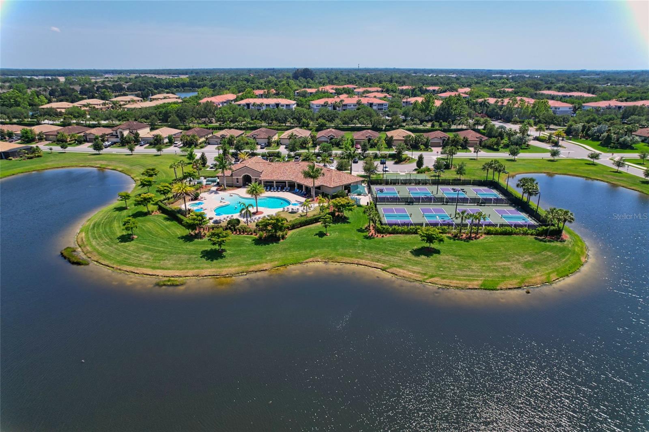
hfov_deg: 78.6
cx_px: 324
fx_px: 397
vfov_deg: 57.2
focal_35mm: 22
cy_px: 216
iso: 120
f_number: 2.8
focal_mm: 8.4
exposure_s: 1/1600
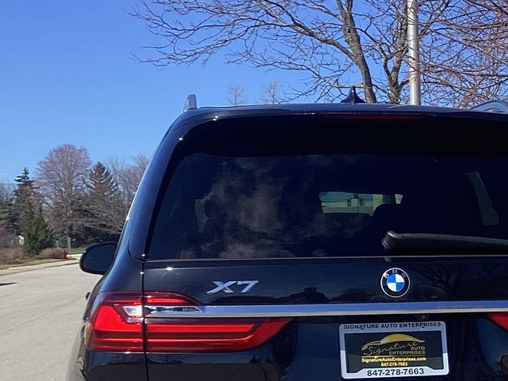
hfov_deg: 24.5
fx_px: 1145
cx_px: 435
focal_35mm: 78
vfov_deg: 18.2
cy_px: 415
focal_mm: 3.3
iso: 25
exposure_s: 1/1274
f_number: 2.4
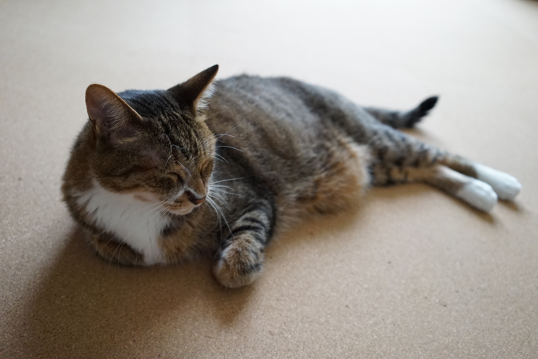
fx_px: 523
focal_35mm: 35
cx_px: 269
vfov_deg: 37.9
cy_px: 180
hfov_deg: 54.4
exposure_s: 1/100
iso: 6400
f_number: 4
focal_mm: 35
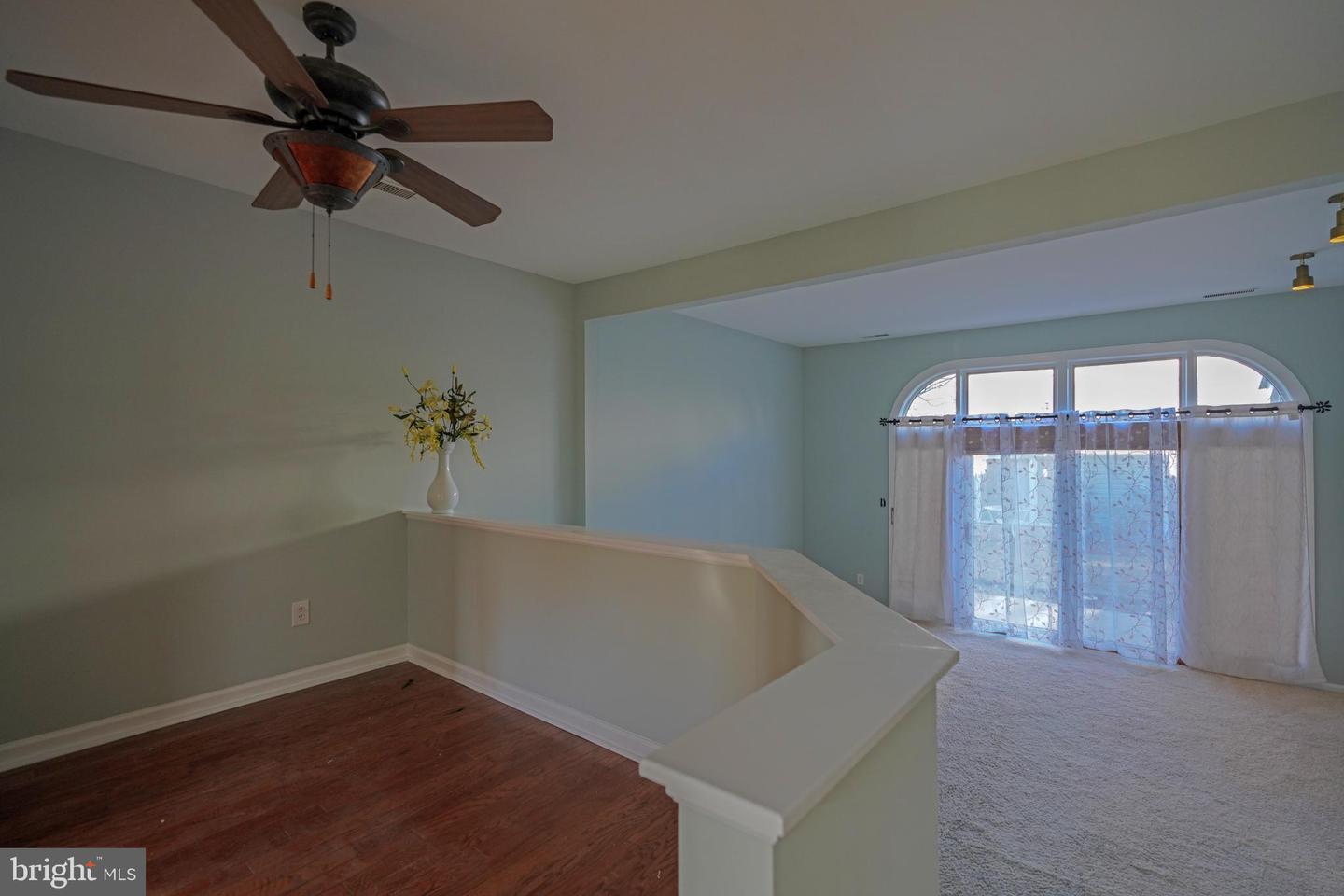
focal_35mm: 16
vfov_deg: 73.7
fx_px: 597
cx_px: 672
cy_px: 448
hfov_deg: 96.7
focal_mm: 16
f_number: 4
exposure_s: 1/160
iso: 800
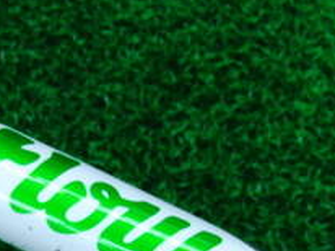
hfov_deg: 17.0
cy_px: 241
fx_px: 1112
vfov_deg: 12.7
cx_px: 86
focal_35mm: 115
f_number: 3.6
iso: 400
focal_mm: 6.42
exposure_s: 1/60
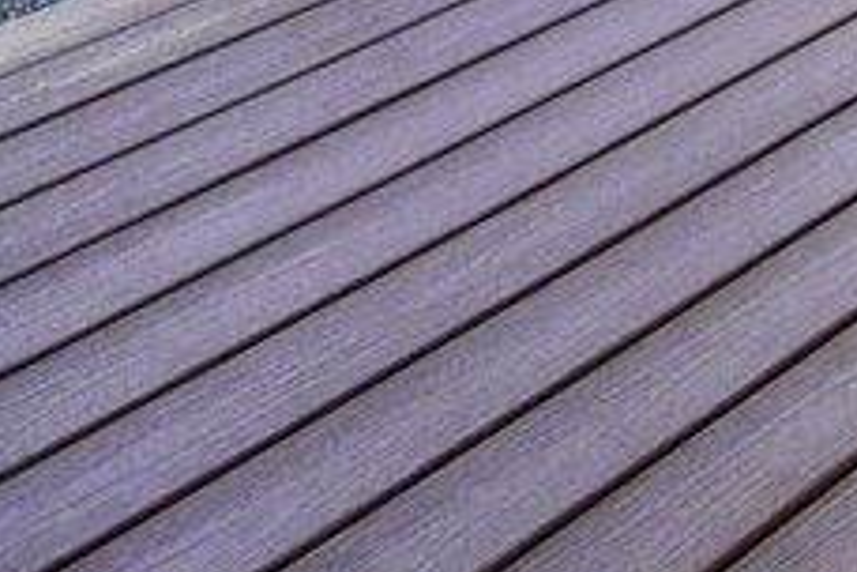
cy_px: -928
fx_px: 2047
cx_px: 940
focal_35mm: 86
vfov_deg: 11.8
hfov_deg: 22.3
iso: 500
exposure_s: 1/160
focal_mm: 14
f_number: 6.3
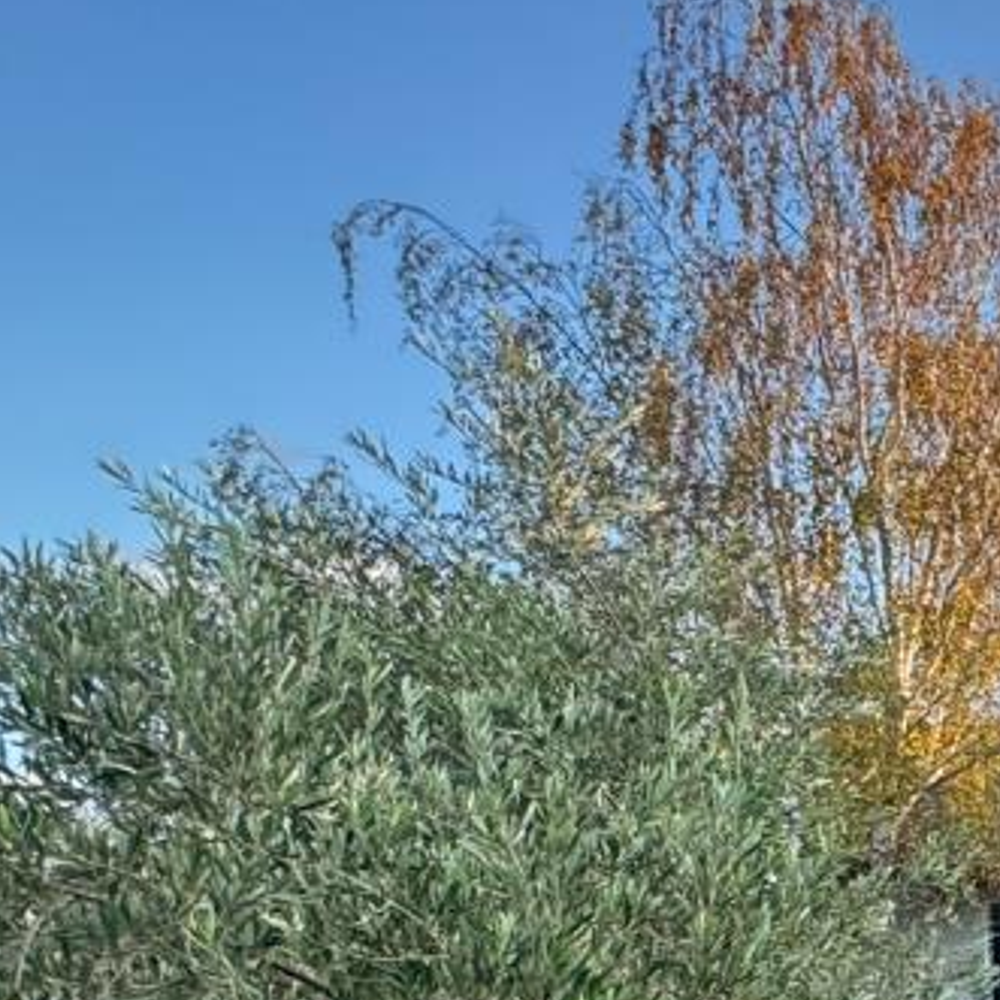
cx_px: 1725
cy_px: 1101
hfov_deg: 21.7
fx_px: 1830
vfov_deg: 27.9
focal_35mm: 56
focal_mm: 2.22
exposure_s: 1/245
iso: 40
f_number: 2.2
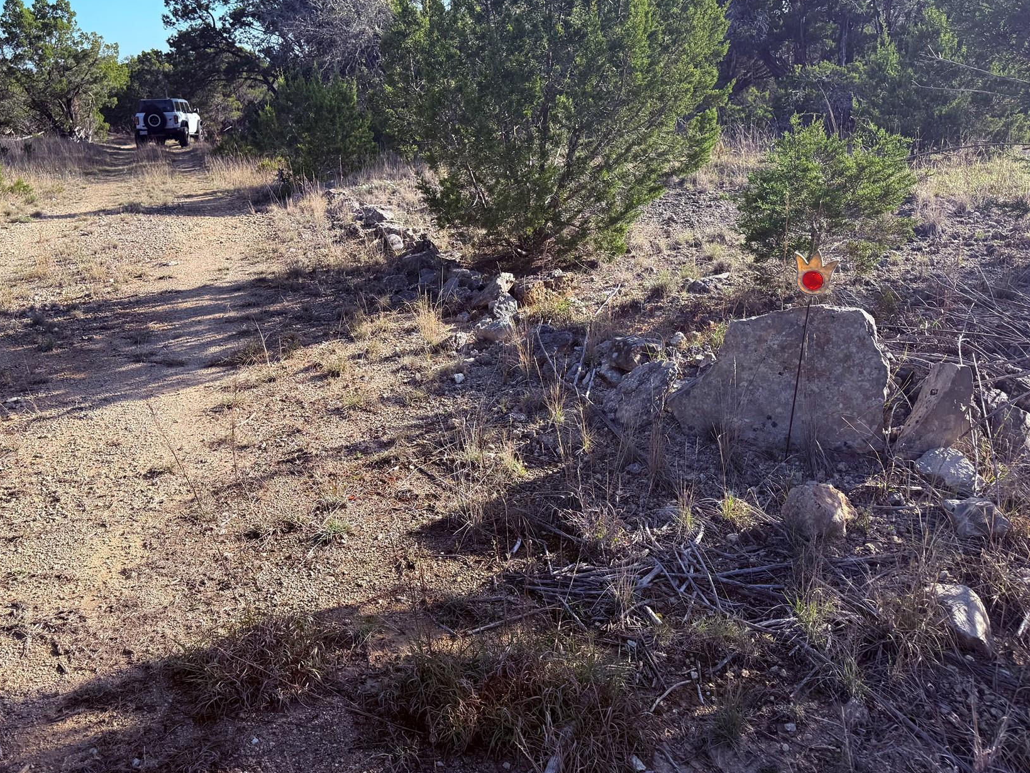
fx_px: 893
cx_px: 434
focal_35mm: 30
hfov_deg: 59.7
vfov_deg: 46.4
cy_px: 293
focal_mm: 6.76
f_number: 1.78
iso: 80
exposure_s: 1/1812
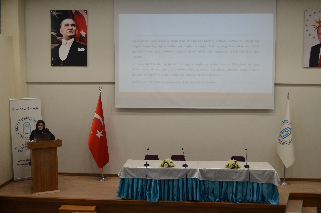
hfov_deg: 46.5
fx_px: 374
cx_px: 160
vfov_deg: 31.8
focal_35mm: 42
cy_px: 106
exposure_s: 1/80
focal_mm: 28
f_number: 4.5
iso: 400
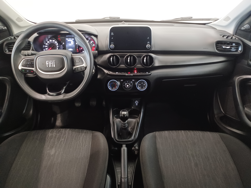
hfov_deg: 69.4
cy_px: 94
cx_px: 126
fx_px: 181
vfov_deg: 54.9
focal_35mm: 25
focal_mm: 4.6
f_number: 1.8
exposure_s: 1/20
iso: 800
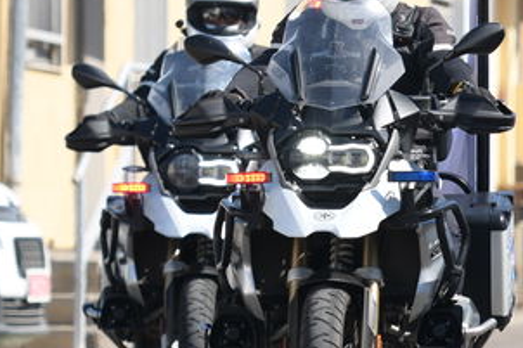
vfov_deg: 2.3
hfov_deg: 3.4
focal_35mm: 603
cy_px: 338
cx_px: 604
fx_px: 8755
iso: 100
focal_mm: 130
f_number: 4
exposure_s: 1/800
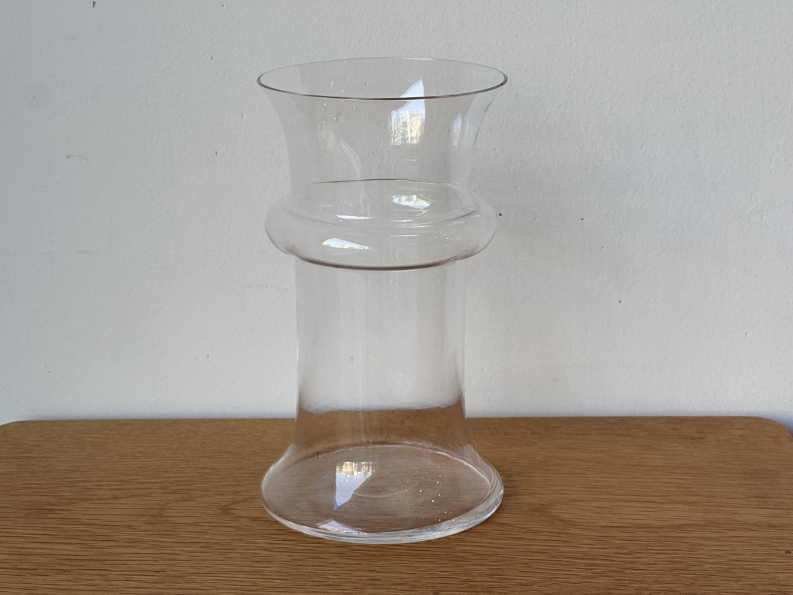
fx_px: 1764
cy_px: 298
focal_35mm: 77
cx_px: 396
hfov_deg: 25.3
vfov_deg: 19.1
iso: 80
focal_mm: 9
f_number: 2.8
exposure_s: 1/120
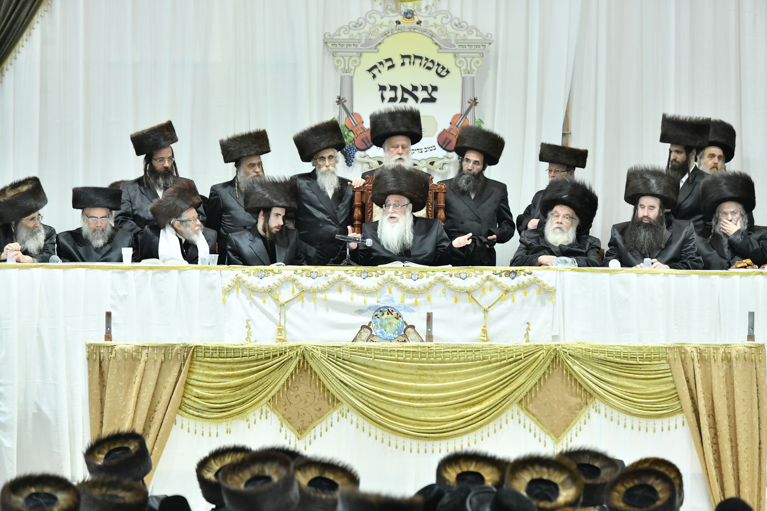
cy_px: 256
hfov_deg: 12.5
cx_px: 384
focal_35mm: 165
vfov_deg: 8.3
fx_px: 3515
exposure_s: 1/125
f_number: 5.6
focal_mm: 165
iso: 2000
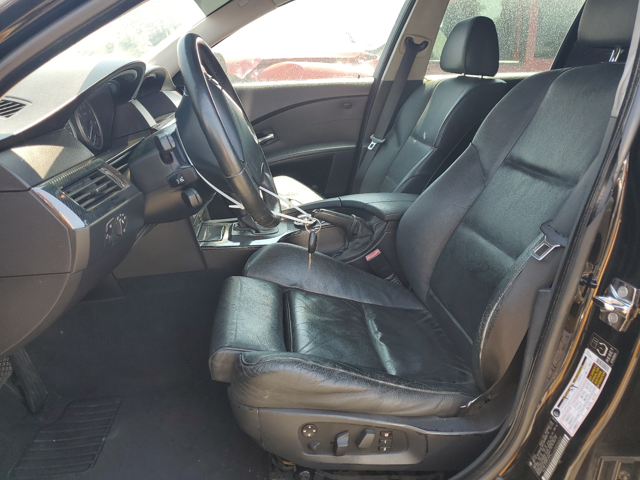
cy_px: 240
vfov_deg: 53.1
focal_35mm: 26
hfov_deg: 67.3
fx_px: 481
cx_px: 320
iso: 50
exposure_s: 1/182
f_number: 1.5
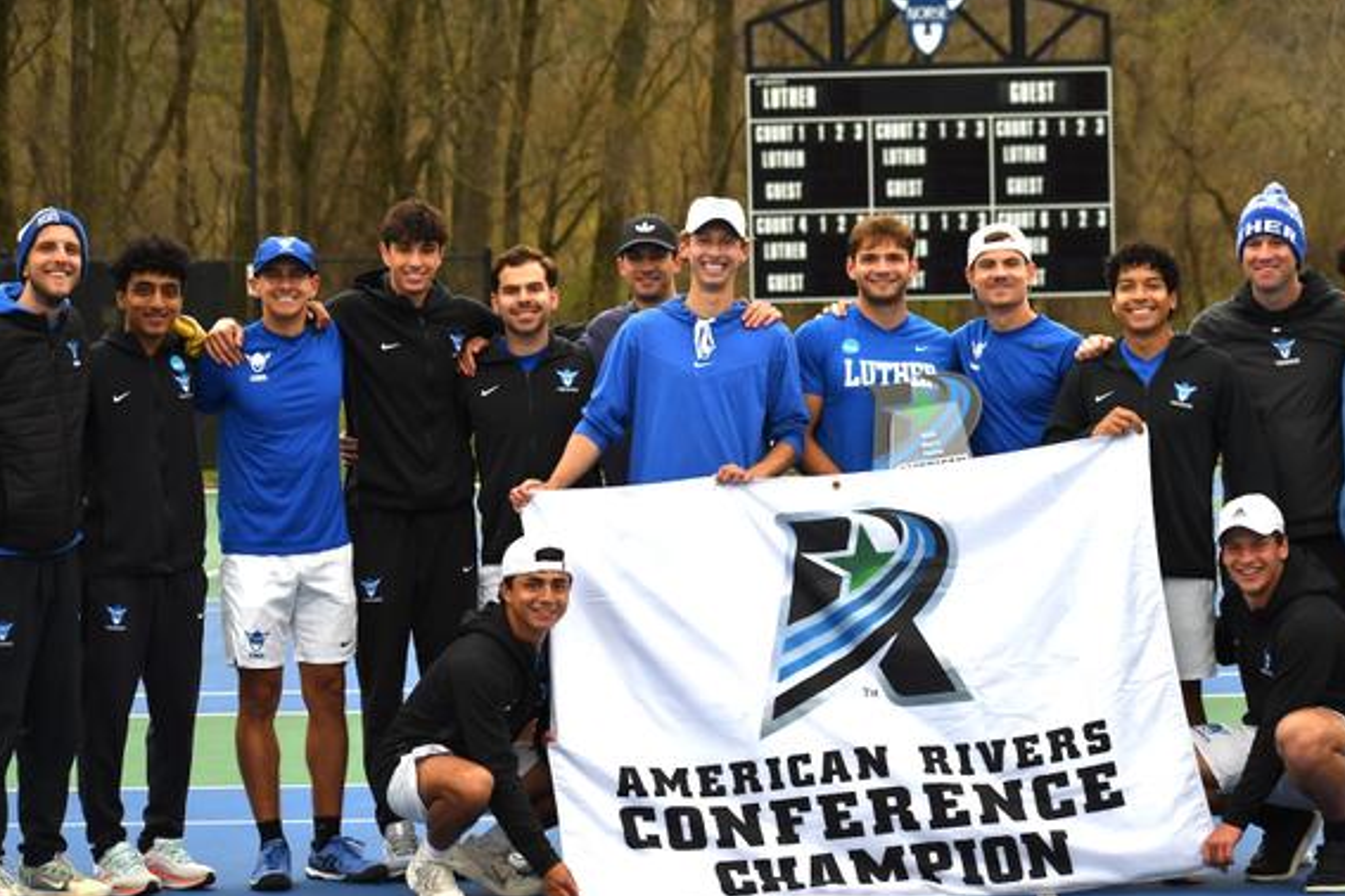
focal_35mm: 125
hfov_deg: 16.4
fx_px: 4670
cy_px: 455
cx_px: 722
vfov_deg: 11.0
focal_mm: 70
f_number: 4.5
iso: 450
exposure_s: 1/1000
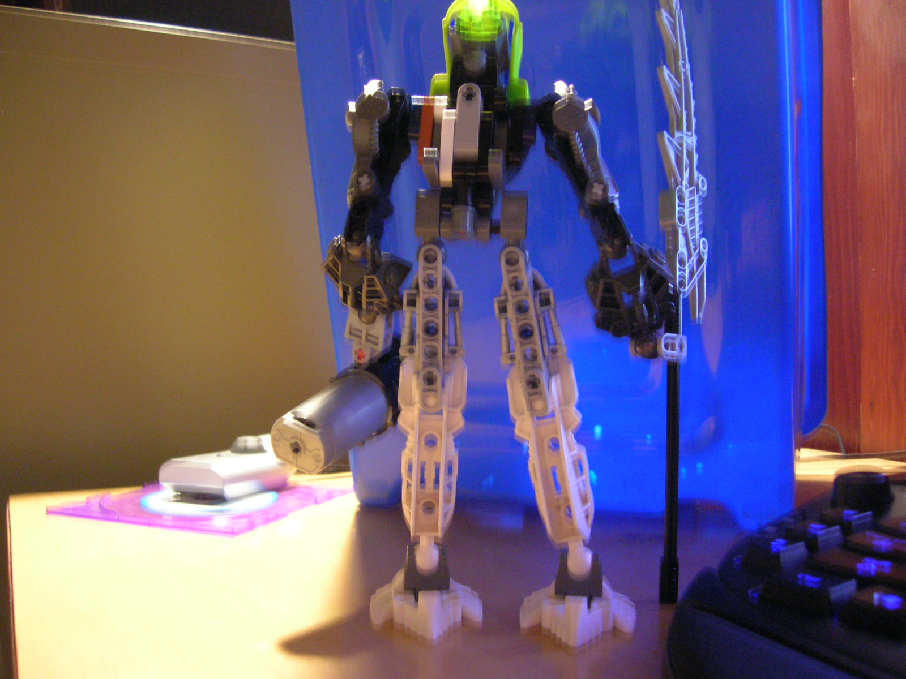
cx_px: 453
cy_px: 340
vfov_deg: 41.8
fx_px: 890
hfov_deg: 54.0
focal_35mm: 34
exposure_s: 1/1.2
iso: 200
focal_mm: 5.7
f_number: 2.9
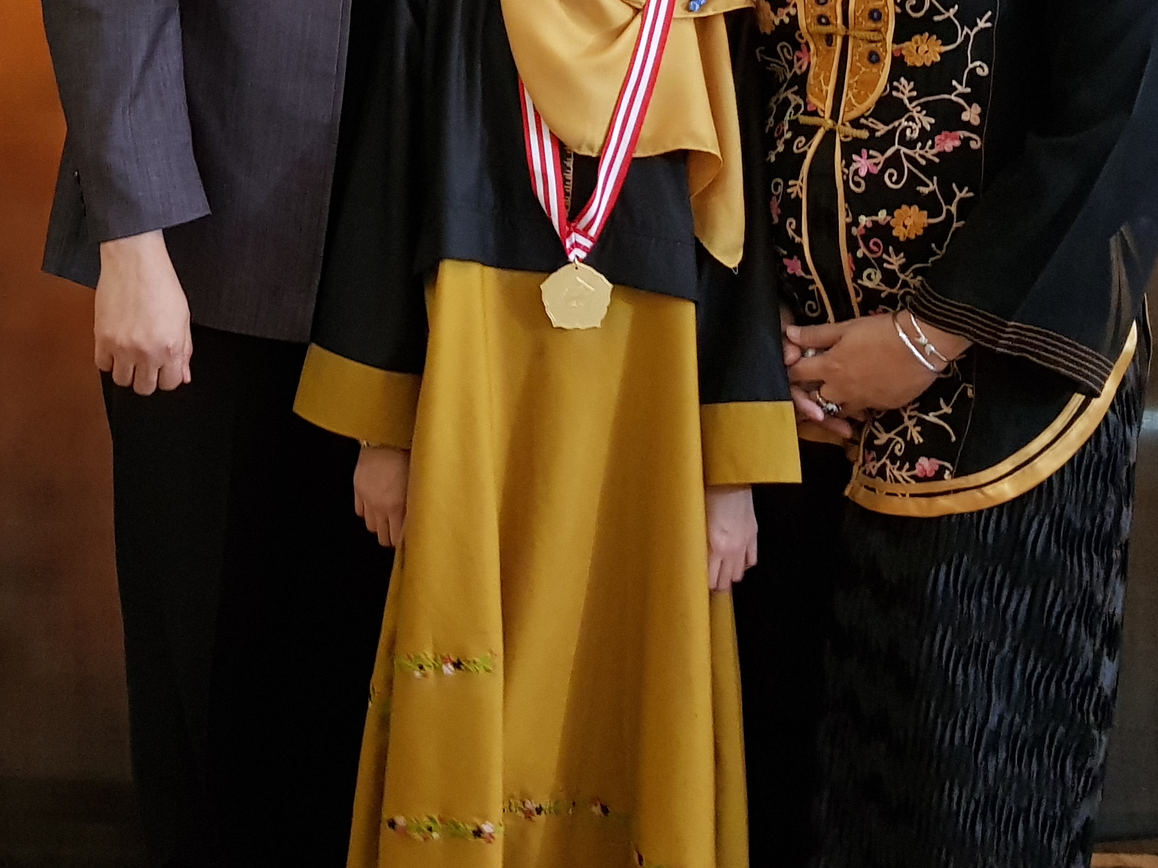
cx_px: 136
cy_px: 16
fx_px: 2074
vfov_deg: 22.8
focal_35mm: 62
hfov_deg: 30.0
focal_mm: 4.3
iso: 320
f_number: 1.7
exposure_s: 1/10
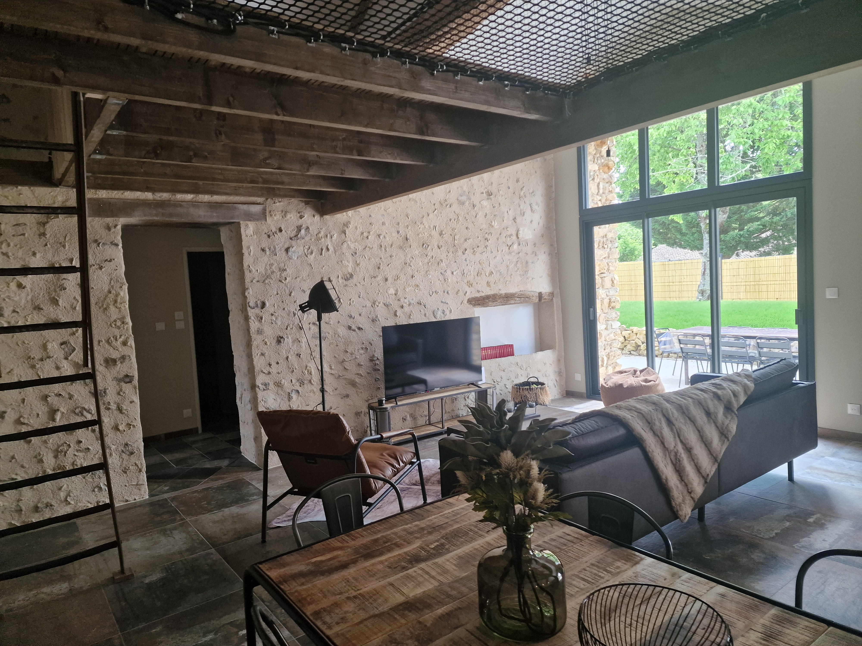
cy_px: 323
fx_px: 573
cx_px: 431
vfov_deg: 58.9
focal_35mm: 23
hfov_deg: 73.9
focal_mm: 6.4
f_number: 1.8
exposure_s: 1/100
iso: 200
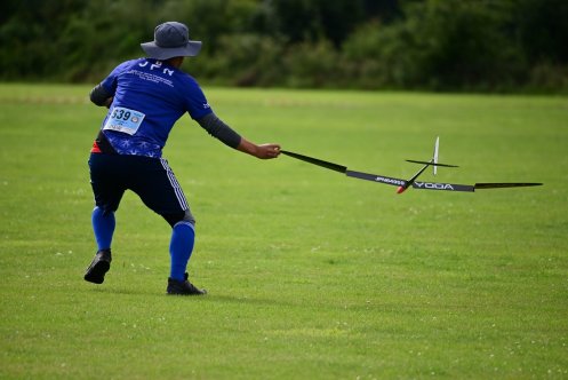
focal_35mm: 400
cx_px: 284
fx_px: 6315
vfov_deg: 3.4
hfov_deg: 5.2
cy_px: 190
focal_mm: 400
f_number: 7.1
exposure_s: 1/3200
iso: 1000
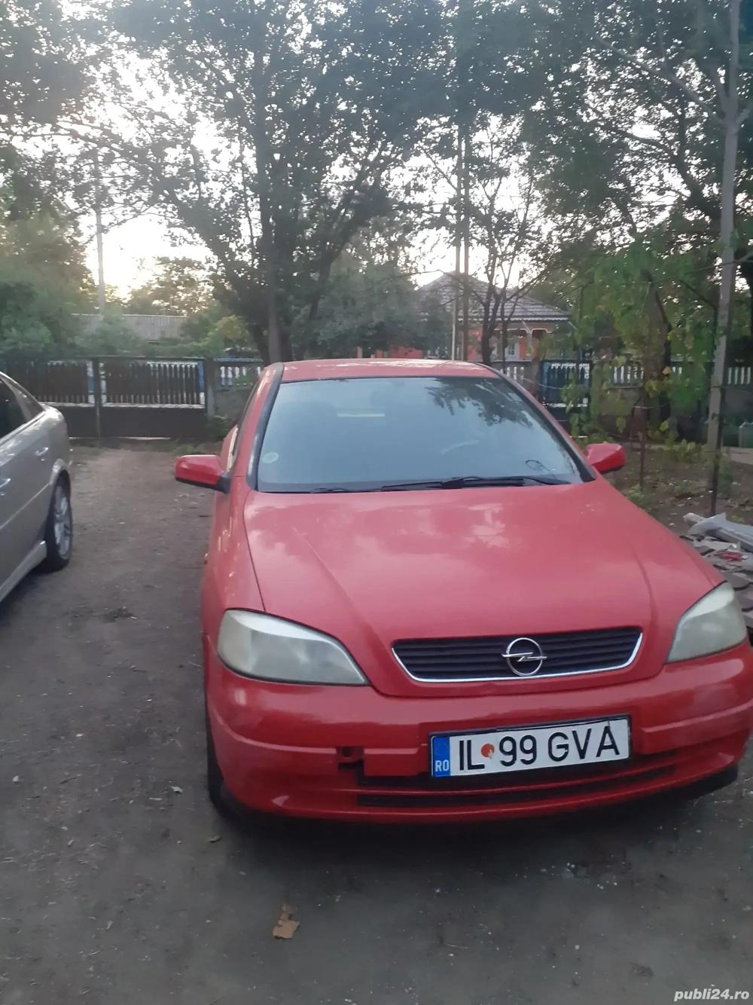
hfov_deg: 51.3
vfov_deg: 65.3
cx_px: 376
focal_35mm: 27
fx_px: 783
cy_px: 502
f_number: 1.9
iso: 320
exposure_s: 1/25
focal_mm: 3.6
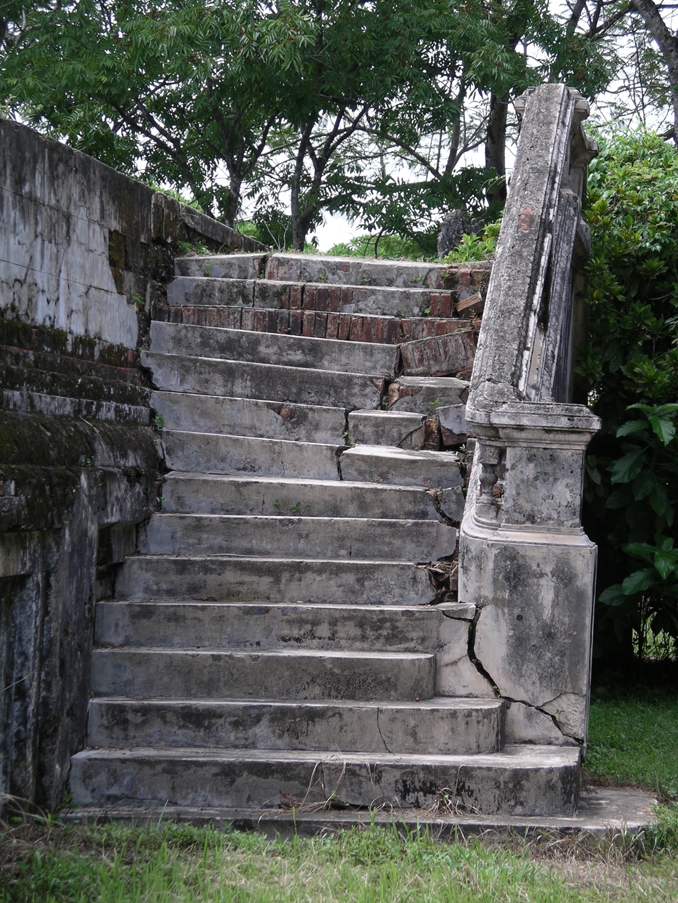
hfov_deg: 11.0
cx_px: 337
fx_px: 3526
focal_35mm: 135
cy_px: 454
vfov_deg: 14.6
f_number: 4.2
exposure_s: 1/250
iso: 64
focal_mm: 27.8
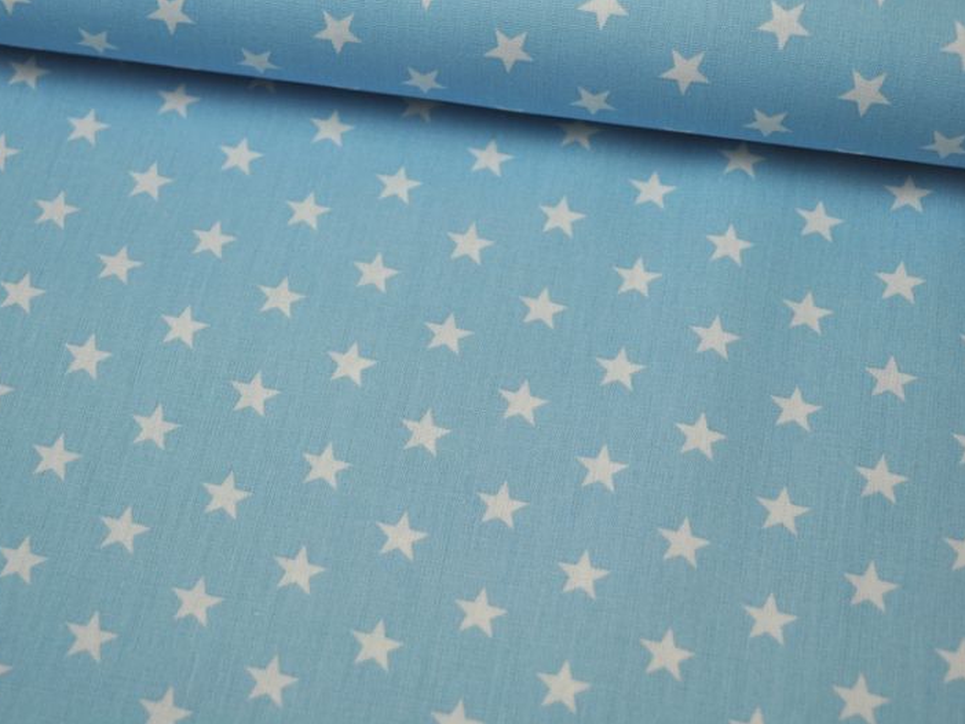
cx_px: 442
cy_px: 364
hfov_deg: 28.1
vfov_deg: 21.3
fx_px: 1924
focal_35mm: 69
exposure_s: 1/125
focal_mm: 42
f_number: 5.6
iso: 280
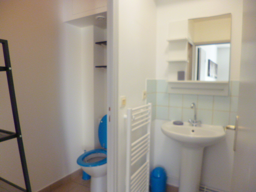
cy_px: 96
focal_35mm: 24
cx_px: 128
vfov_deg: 56.8
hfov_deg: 71.6
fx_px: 177
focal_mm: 4.3
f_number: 2.5
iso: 250
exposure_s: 1/60
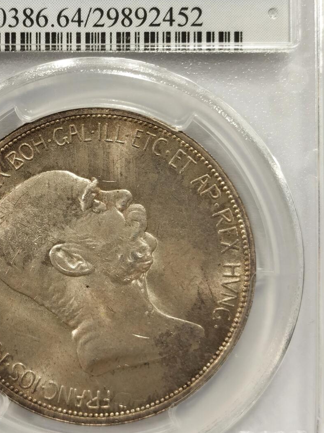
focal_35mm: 92
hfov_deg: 16.0
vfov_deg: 21.3
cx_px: 94
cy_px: 163
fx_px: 1149
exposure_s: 1/100
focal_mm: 5.56
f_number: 16
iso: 100
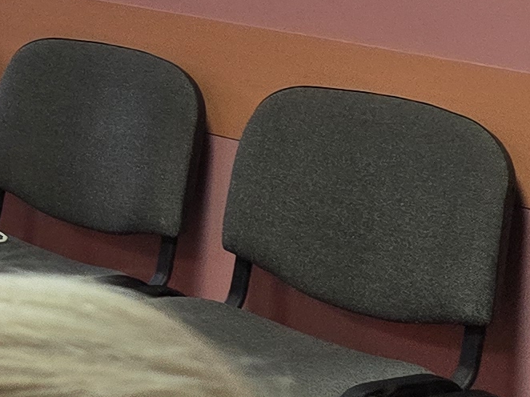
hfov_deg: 11.6
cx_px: -762
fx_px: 2127
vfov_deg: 10.3
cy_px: -179
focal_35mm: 139
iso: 200
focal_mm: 6.3
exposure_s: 1/100
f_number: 1.7
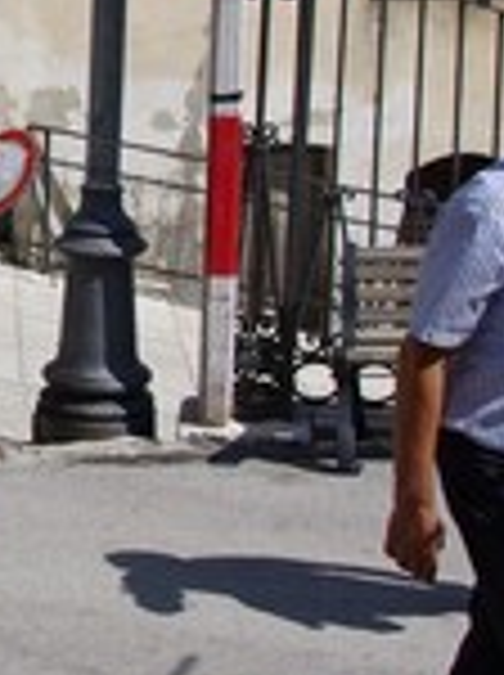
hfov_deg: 13.2
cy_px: 115
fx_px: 2064
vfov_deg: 18.4
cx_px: -220
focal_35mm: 106
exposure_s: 1/320
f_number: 8
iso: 100
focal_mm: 22
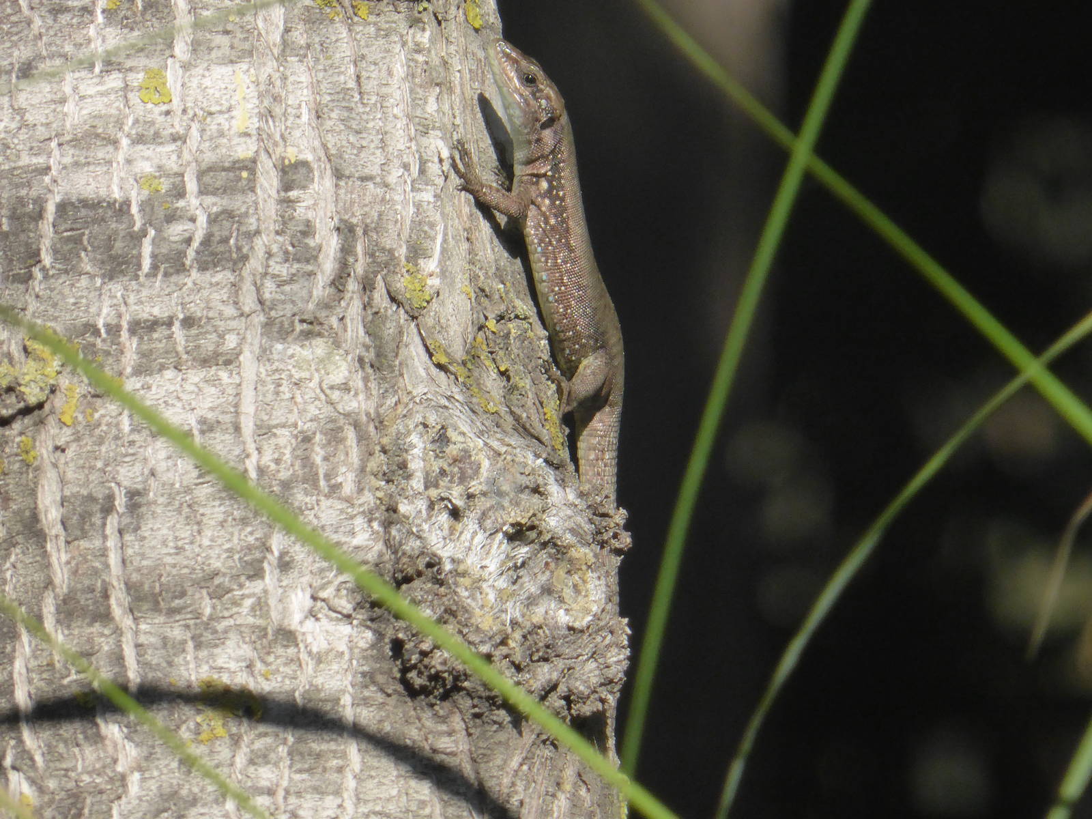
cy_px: 410
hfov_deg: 3.4
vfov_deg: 2.6
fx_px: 18328
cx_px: 546
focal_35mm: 581
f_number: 6.4
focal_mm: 86
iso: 250
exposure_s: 1/500
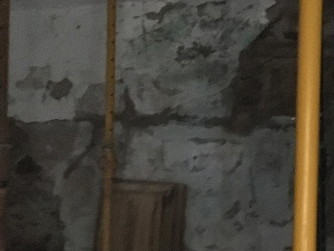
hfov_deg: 28.3
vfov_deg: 21.4
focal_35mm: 68
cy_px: 190
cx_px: 231
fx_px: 656
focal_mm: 4.15
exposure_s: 1/17
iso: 2000
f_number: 2.2
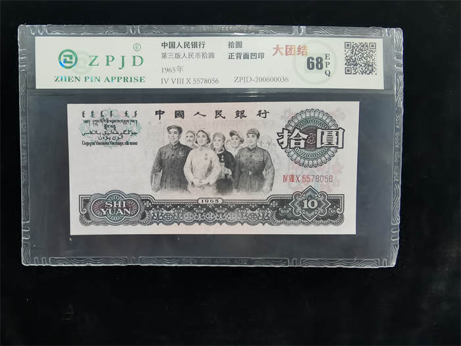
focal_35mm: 27
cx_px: 230
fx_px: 360
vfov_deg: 51.4
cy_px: 173
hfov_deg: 65.3
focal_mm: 2.26
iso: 500
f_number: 2.2
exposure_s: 1/25
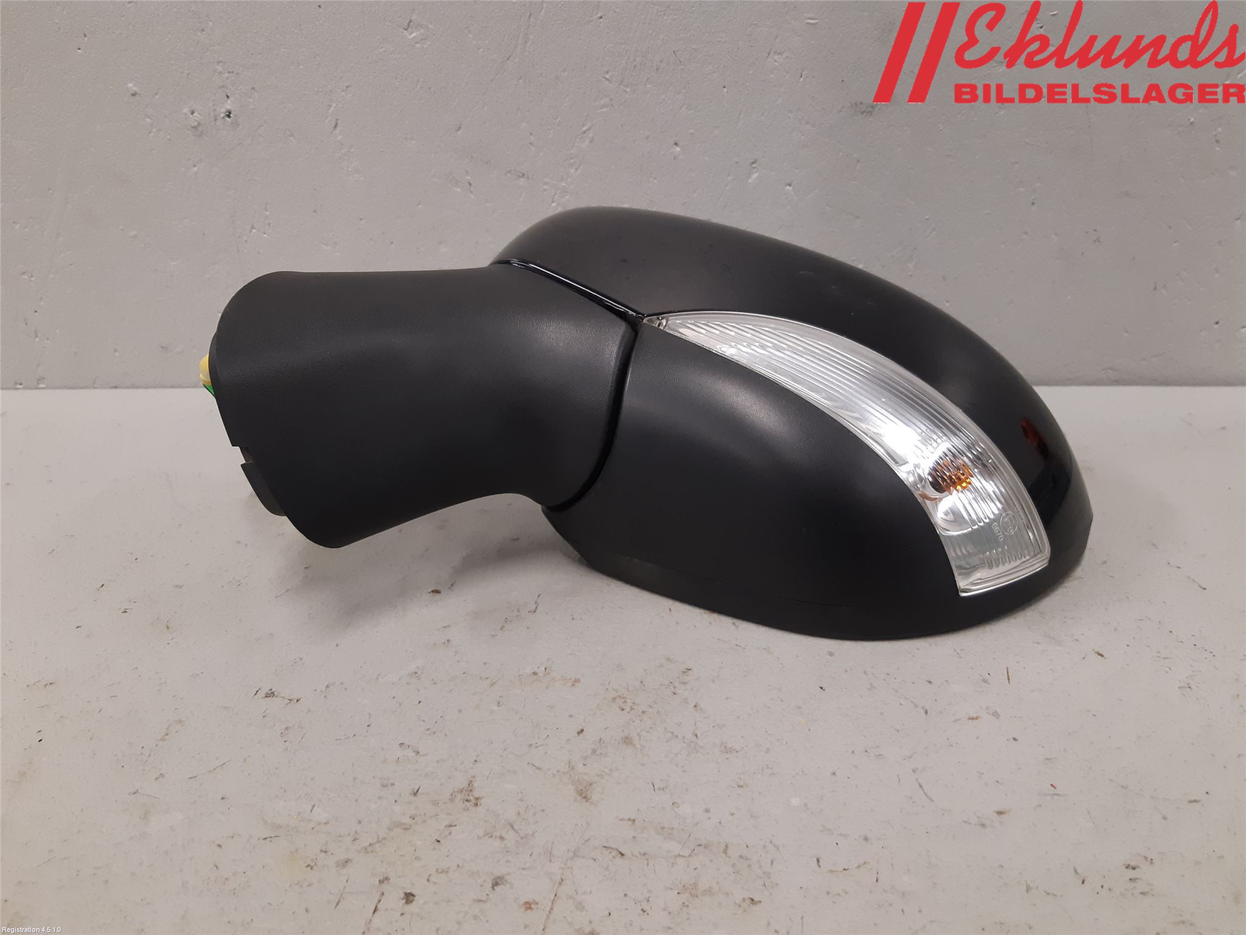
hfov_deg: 67.3
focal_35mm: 26
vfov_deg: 53.1
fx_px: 936
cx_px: 623
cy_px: 468
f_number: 1.7
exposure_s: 1/50
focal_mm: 3.93
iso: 160
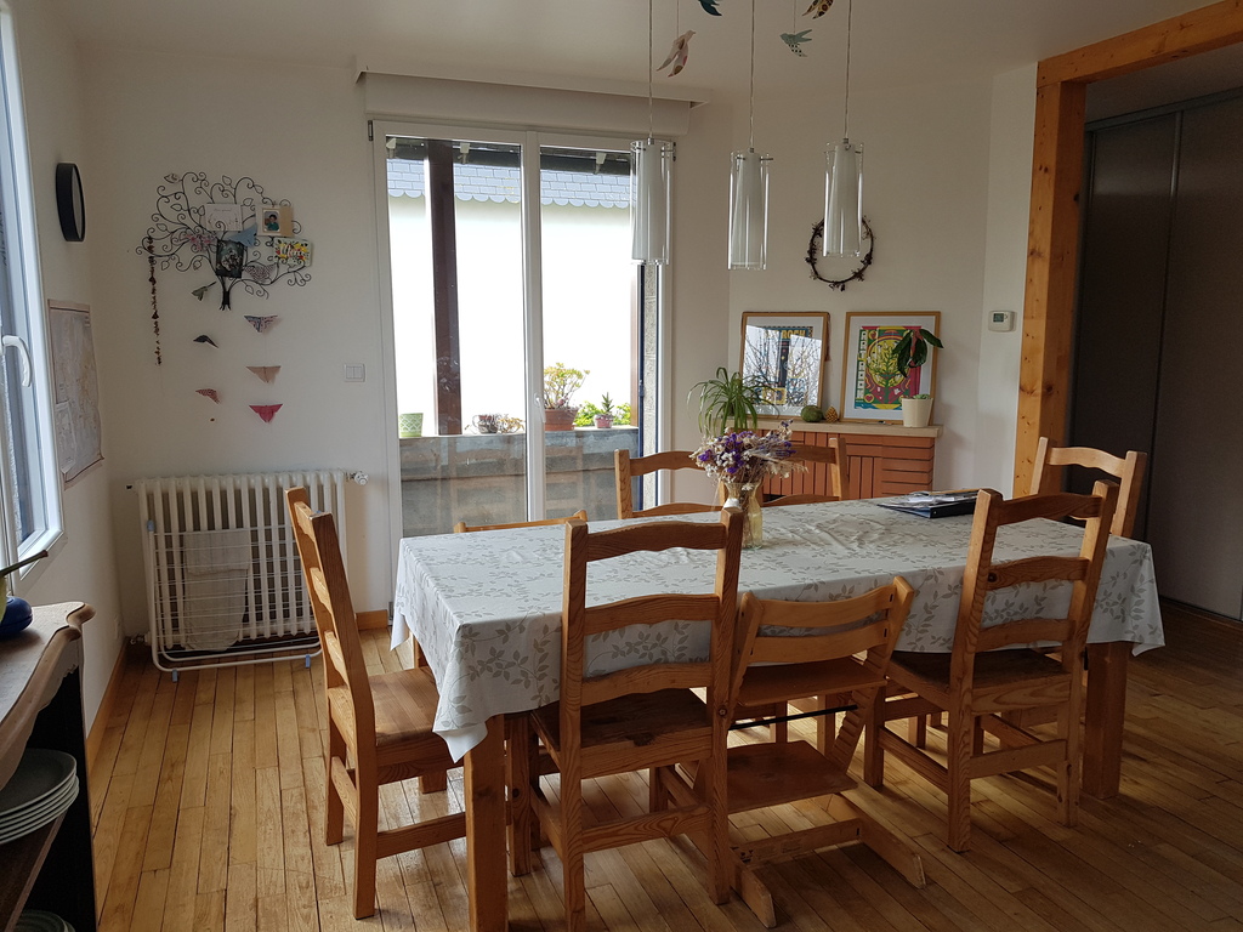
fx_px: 934
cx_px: 622
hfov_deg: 67.3
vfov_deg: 53.1
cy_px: 466
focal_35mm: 26
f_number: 1.7
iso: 50
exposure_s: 1/134
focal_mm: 4.2
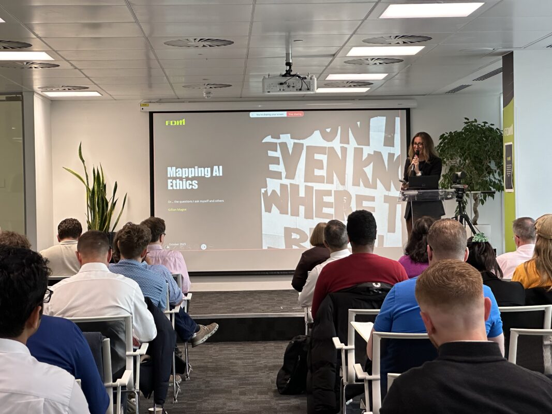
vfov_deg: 19.1
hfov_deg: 25.3
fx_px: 1228
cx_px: 276
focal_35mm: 77
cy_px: 207
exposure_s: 1/50
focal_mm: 9
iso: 160
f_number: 2.8
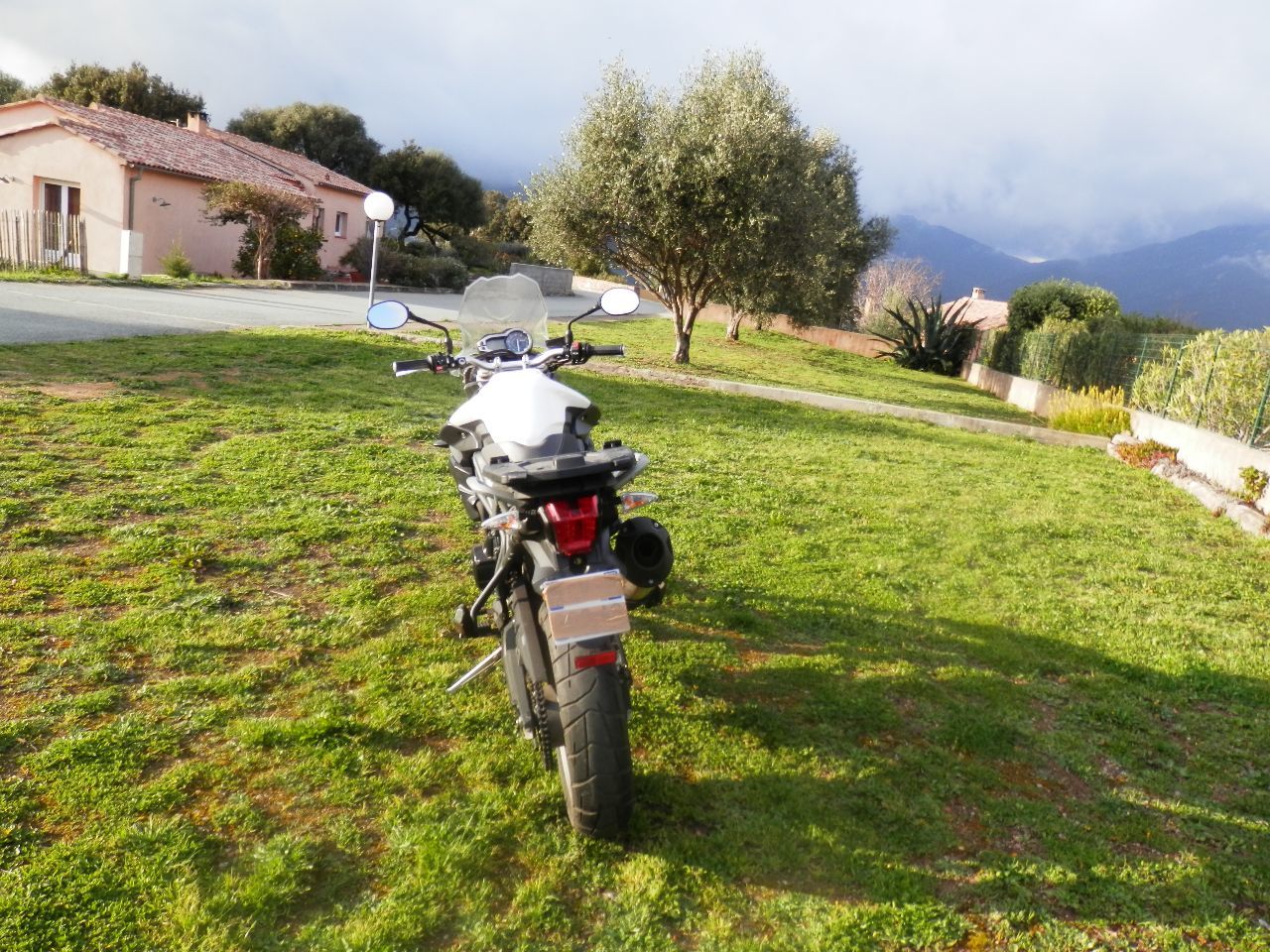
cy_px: 476
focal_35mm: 25
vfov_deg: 54.9
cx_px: 635
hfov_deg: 69.4
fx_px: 917
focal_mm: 4.5
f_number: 3
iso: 80
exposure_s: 1/200
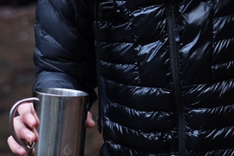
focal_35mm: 196
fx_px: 1274
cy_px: 21
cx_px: 254
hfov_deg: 10.4
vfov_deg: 7.0
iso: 1000
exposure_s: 1/125
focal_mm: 35
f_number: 2
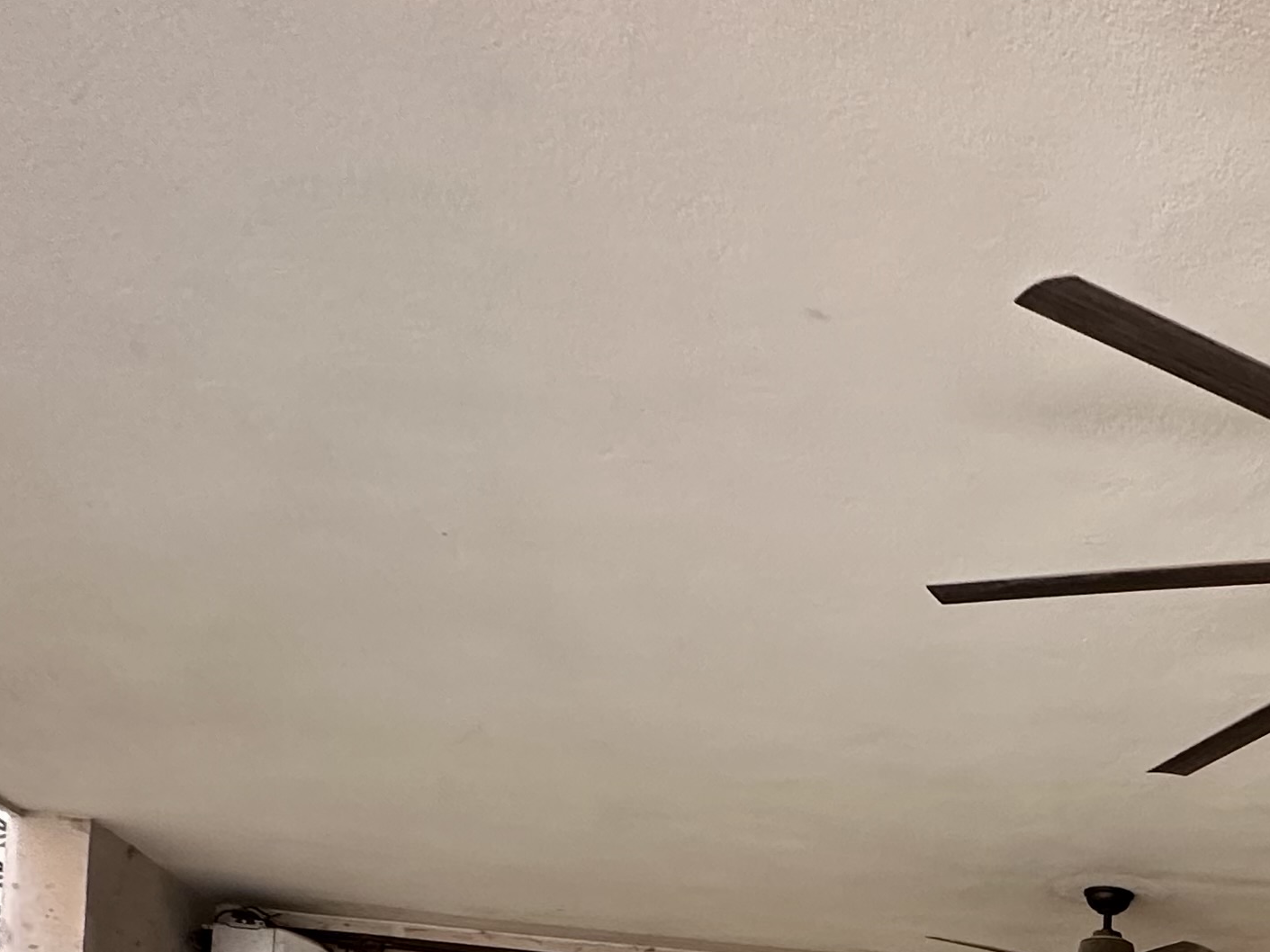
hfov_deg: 40.3
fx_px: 1467
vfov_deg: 29.3
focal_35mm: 40
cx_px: 1302
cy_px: 1225
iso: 320
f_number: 2.2
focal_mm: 2.22
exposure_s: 1/99
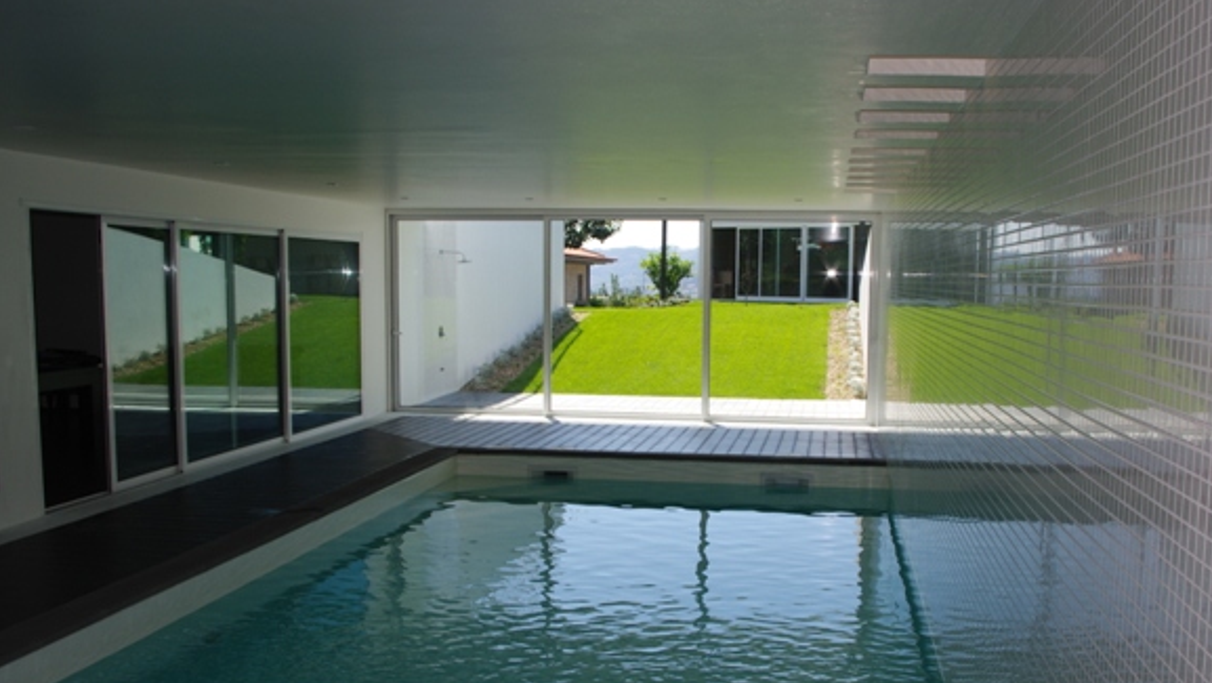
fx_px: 1157
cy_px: 428
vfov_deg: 32.7
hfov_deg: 55.2
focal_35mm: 36
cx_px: 668
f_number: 8
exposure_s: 1/180
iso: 200
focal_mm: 21.25
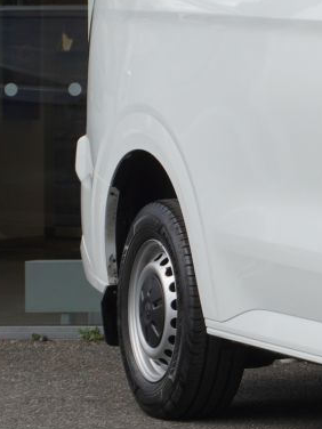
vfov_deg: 8.9
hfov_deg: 6.4
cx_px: 792
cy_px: 83
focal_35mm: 221
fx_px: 2741
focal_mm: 36
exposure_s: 1/160
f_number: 8
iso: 200
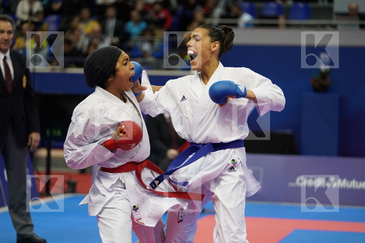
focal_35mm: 125
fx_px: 1267
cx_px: 182
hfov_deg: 16.4
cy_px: 122
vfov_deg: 11.0
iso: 4000
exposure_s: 1/1000
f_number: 2.8
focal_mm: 125
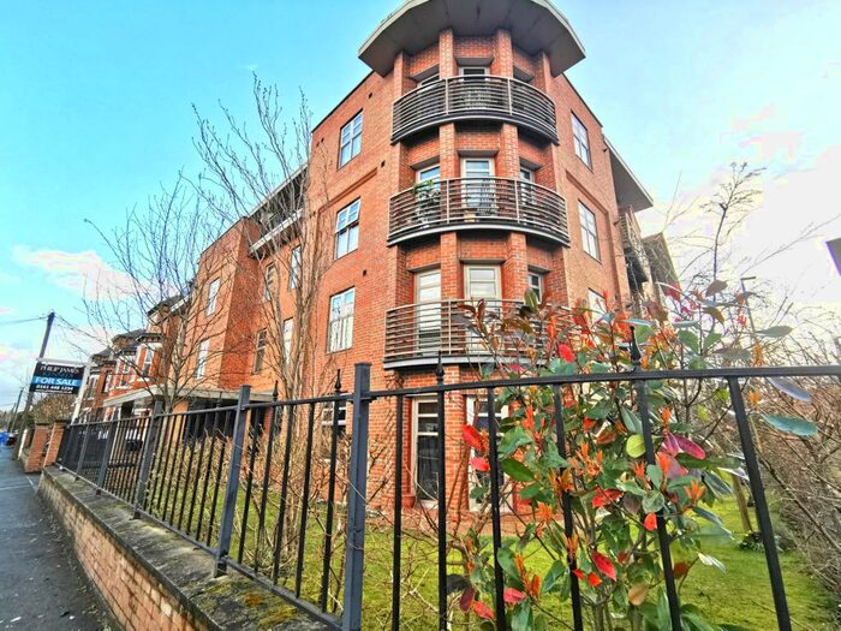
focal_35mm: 16
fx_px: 389
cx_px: 420
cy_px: 316
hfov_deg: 94.5
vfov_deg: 78.1
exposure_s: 6
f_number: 2.2
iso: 50
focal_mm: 2.35
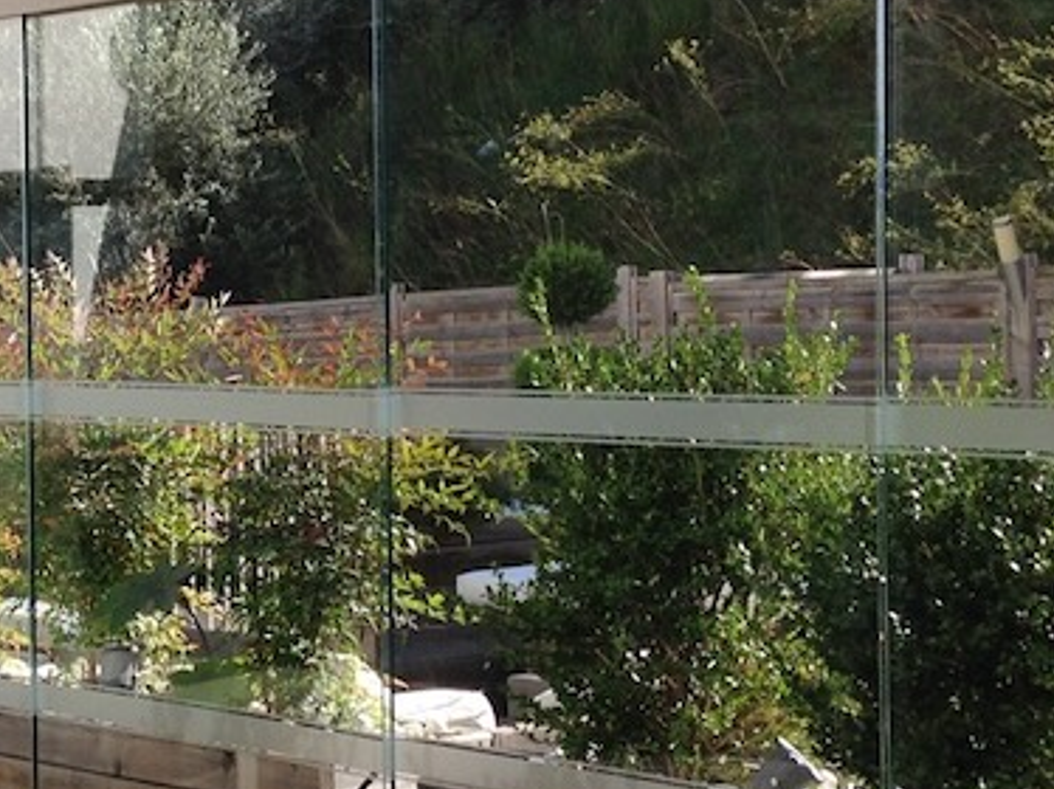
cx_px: 209
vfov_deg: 16.2
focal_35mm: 91
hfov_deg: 21.3
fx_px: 2769
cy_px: 387
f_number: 2.4
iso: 50
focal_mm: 4.12
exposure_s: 1/1004
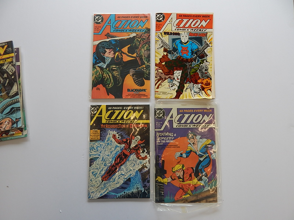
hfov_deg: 76.4
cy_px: 110
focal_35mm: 22
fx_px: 187
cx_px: 147
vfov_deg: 61.1
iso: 125
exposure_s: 1/100
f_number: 3
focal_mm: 4
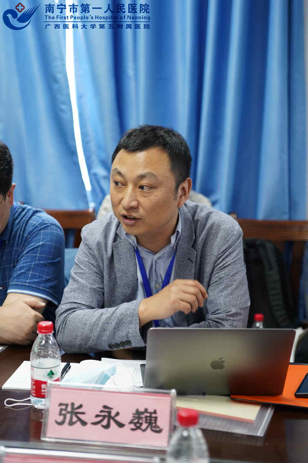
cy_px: 232
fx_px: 898
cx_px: 154
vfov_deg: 28.8
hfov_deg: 19.5
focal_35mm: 70
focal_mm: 70
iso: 1600
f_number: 2.8
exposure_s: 1/60
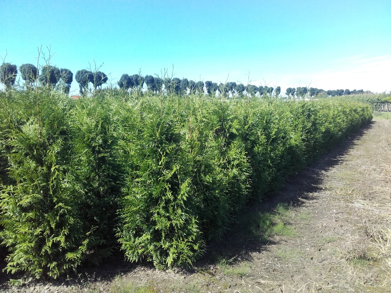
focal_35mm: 31
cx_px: 196
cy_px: 146
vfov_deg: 45.4
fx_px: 350
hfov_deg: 58.4
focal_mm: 3.31
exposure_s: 1/512
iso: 50
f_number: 2.2
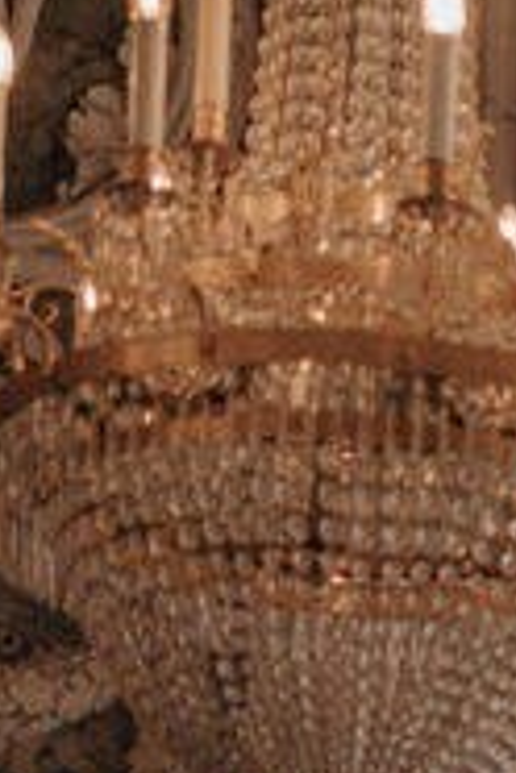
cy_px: 1263
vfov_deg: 8.8
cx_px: 1560
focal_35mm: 226
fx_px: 4859
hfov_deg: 5.7
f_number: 1.4
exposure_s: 1/640
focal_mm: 35
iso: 320
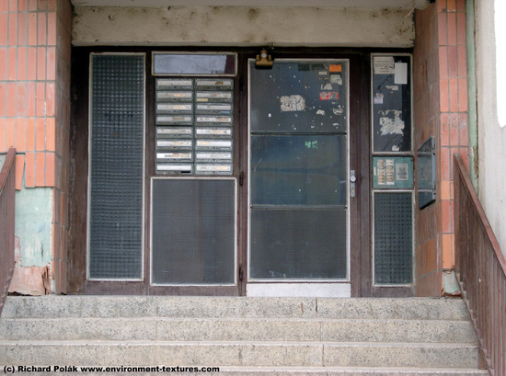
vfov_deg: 13.2
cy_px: 188
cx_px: 253
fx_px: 1632
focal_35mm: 112
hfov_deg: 17.6
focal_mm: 22.8
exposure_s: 1/125
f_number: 4.8
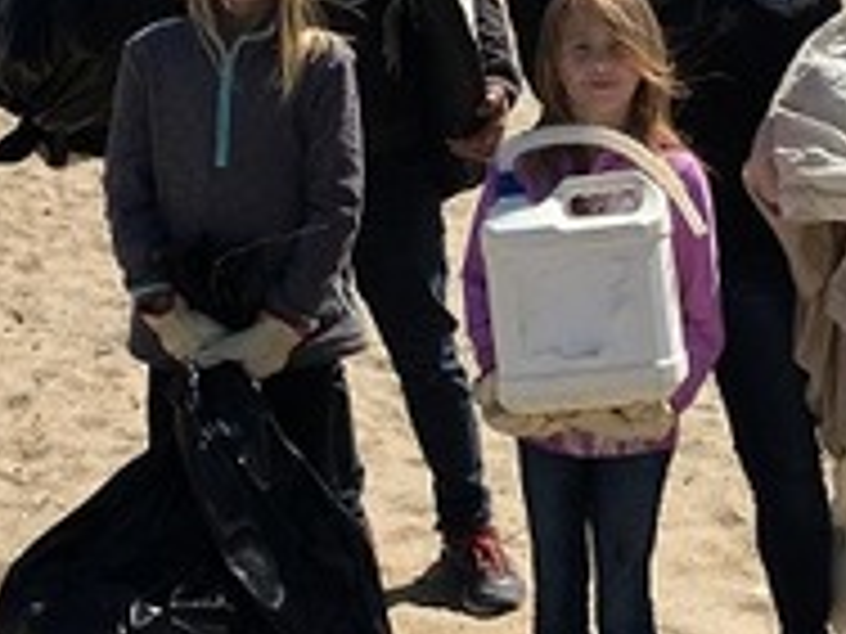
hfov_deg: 25.1
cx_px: 605
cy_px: 216
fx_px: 1882
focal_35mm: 77
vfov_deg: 19.1
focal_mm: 4.15
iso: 25
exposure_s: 1/2564
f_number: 2.2
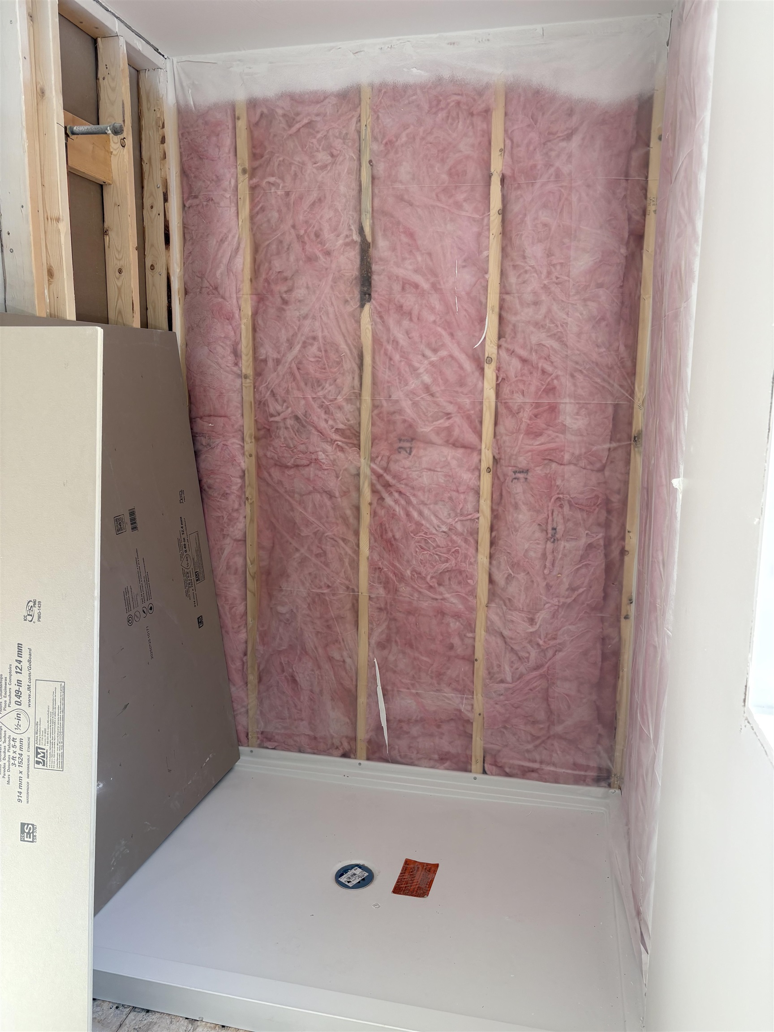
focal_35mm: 26
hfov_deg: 53.1
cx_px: 387
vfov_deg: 67.3
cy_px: 516
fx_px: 775
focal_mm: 5.96
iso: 50
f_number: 1.6
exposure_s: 1/122
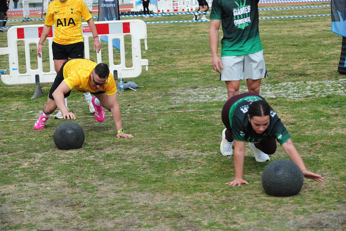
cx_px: 173
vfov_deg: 13.4
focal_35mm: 102
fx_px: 980
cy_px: 116
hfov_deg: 20.0
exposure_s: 1/640
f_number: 7.1
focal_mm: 102
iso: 320
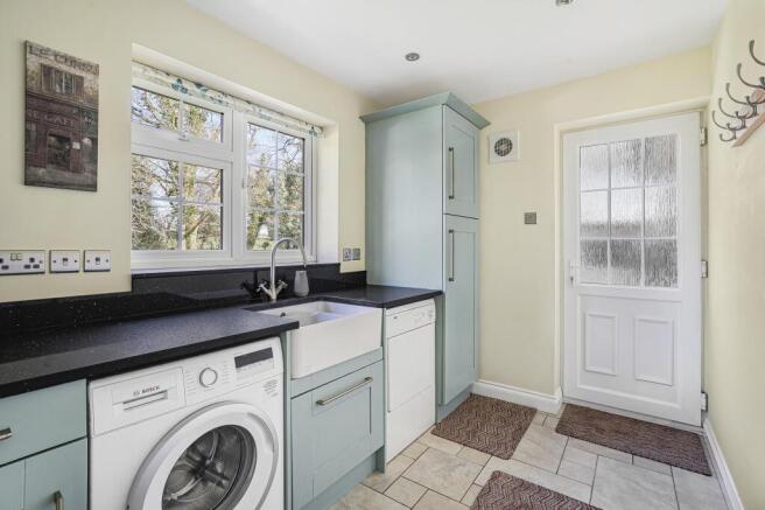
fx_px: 340
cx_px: 382
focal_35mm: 16
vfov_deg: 73.7
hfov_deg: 96.8
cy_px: 255
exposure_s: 1/5
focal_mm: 16
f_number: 9
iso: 320
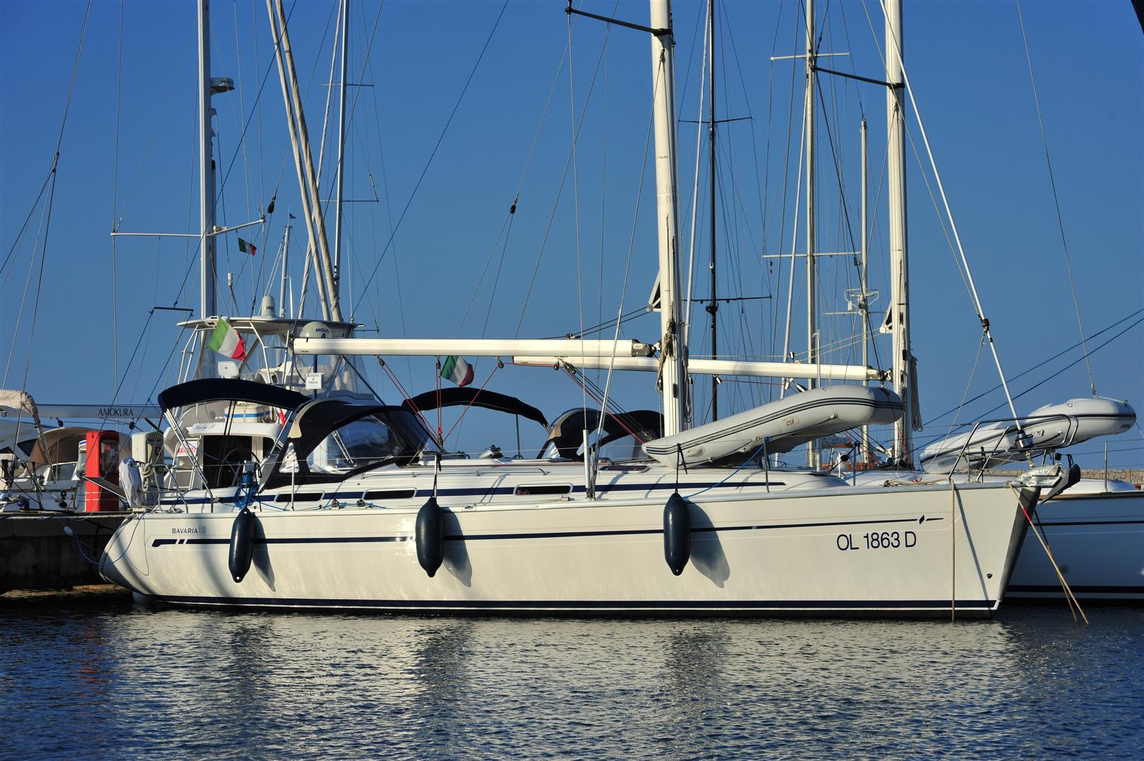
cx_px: 572
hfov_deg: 23.9
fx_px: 2699
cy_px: 380
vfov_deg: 16.1
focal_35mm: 85
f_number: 11
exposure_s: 1/800
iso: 200
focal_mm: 85
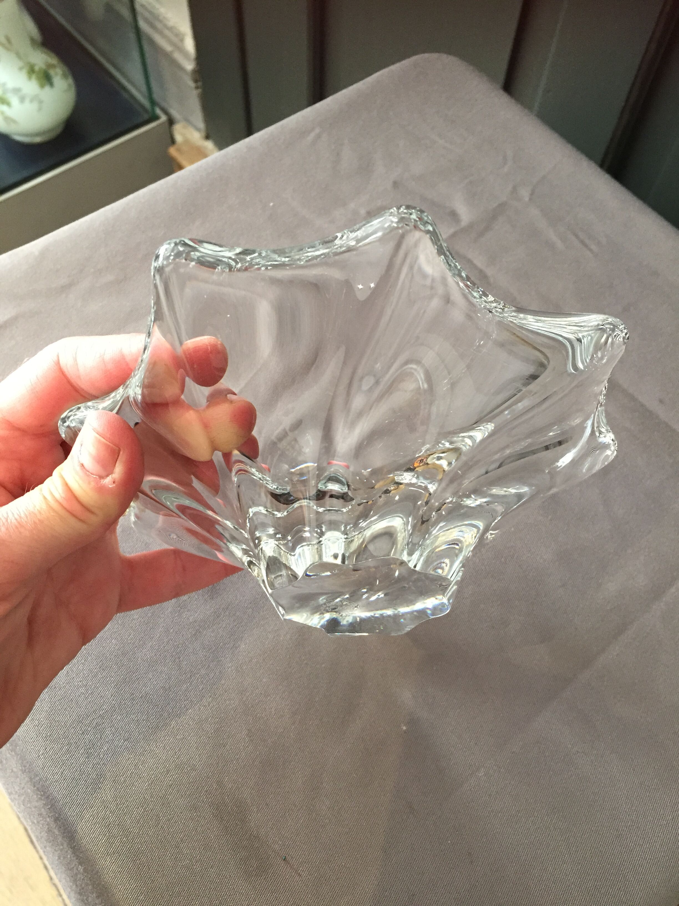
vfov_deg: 61.7
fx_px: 758
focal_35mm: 29
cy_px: 453
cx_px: 340
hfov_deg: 48.2
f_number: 2.2
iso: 200
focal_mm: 4.15
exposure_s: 1/33
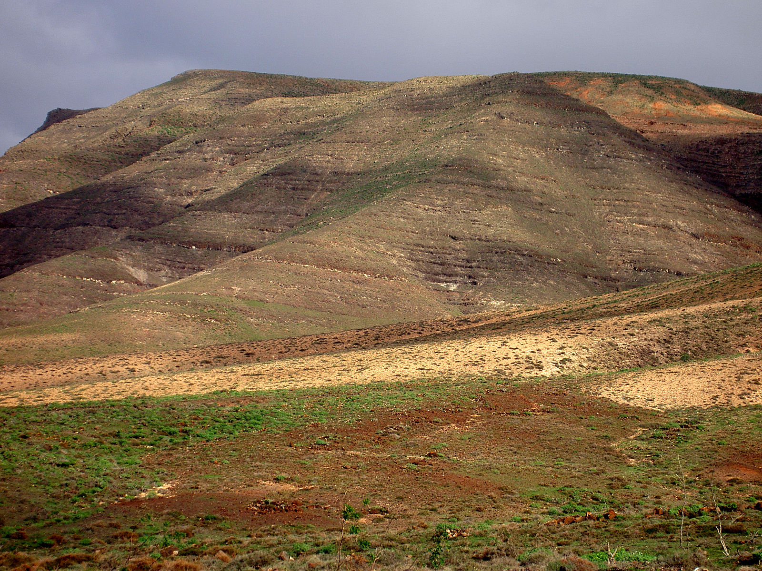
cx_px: 381
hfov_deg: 19.3
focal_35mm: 102
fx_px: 2245
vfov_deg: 14.5
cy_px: 286
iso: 50
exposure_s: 1/320
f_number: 4.9
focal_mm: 16.8
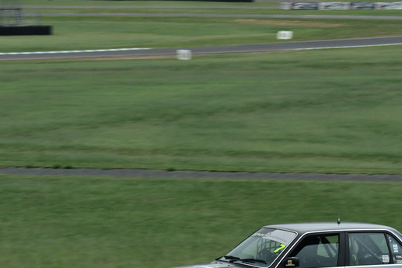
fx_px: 2904
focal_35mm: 260
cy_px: 167
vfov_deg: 5.3
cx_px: 250
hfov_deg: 7.9
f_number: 11
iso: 1600
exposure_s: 1/320
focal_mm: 112
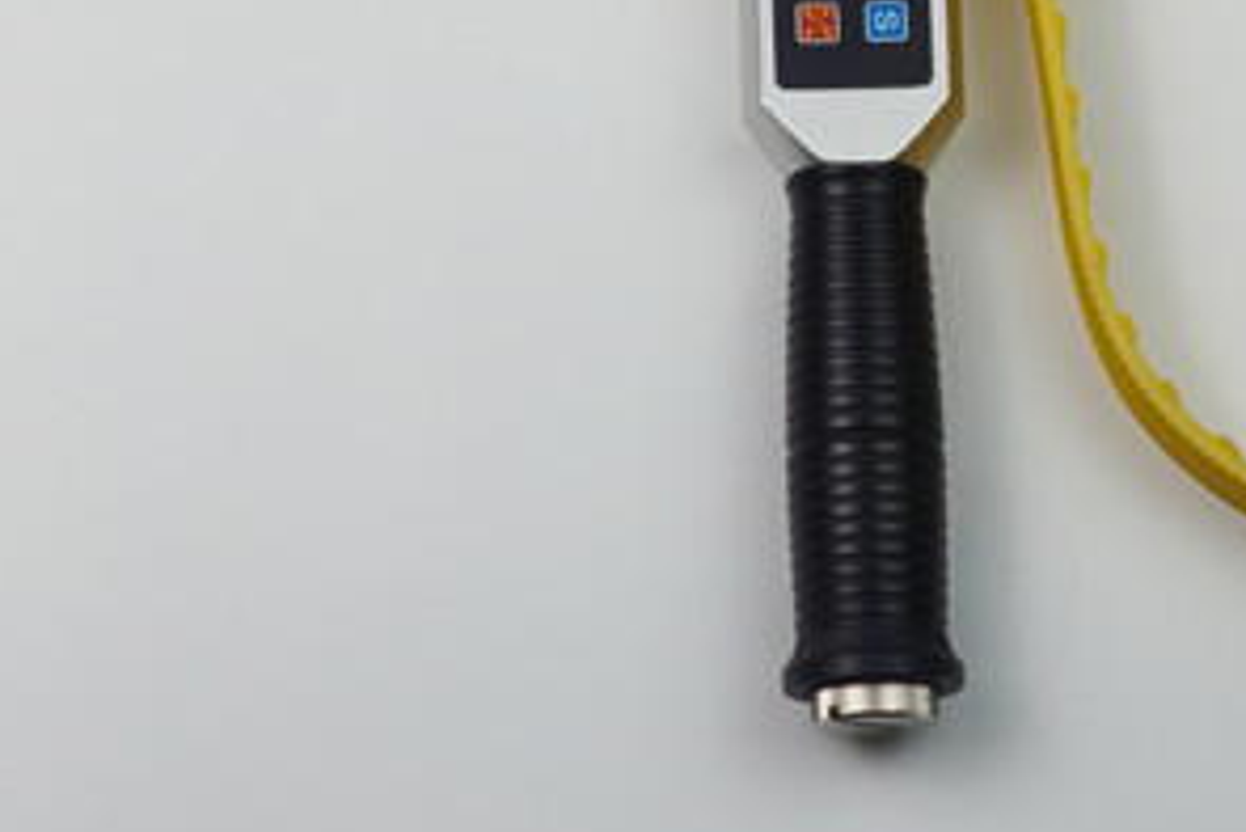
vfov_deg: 5.1
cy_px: -243
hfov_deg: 7.6
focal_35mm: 271
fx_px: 9384
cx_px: 862
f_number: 5.6
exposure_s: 1/160
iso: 125
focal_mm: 37.1
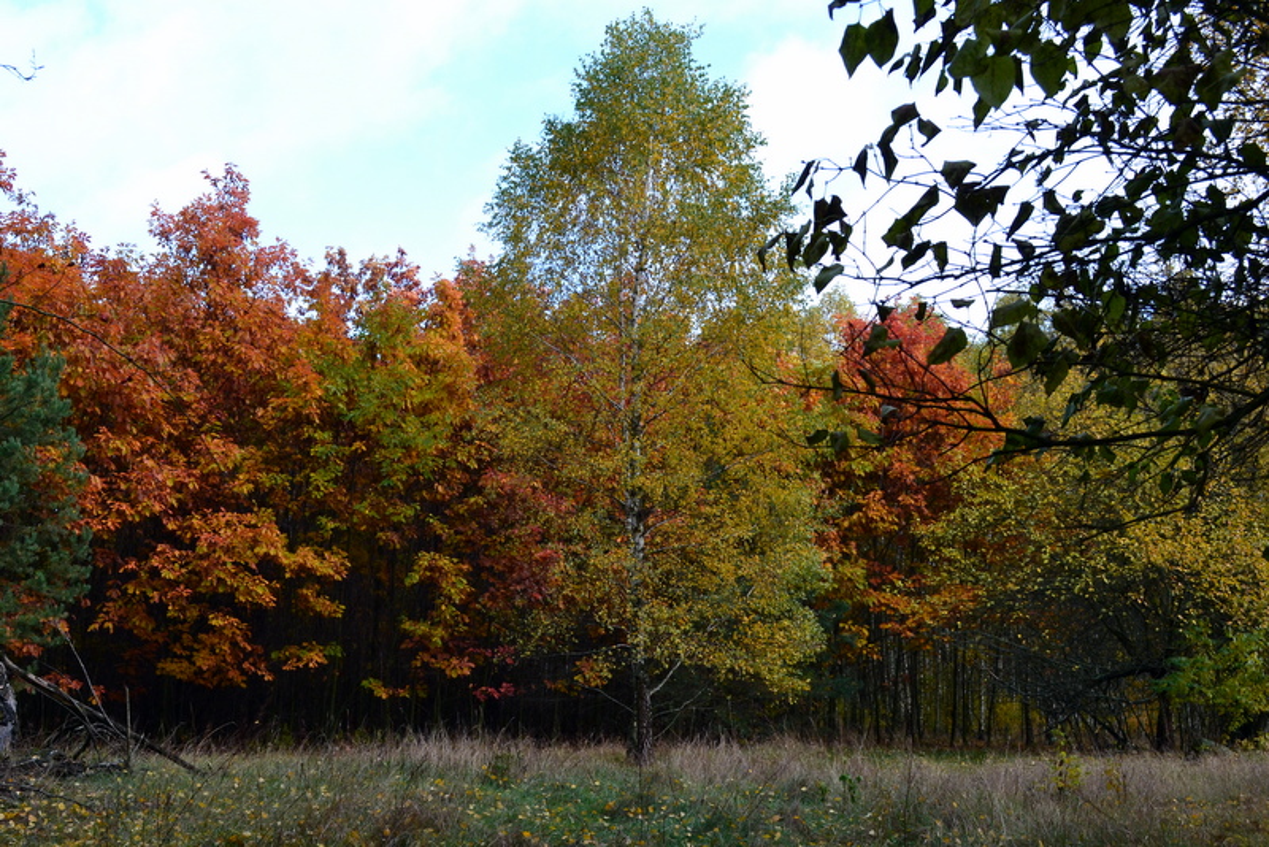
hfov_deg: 53.1
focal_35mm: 36
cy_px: 424
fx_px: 1269
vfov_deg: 36.9
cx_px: 634
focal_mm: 24
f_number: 9
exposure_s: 1/160
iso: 400
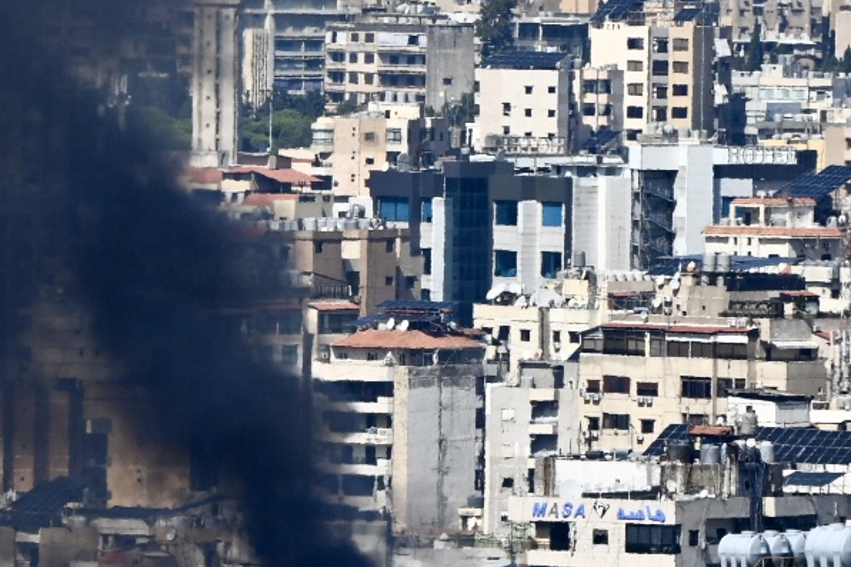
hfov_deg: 1.9
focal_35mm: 1087
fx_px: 25687
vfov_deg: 1.3
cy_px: -191
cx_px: -504
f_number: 8
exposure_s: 1/640
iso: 140
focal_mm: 200
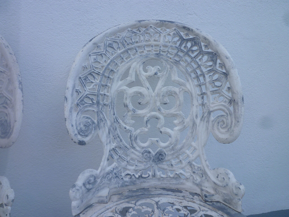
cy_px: 108
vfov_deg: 54.9
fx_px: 209
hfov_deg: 69.4
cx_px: 144
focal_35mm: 25
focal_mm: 4.5
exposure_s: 1/125
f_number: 4
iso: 80
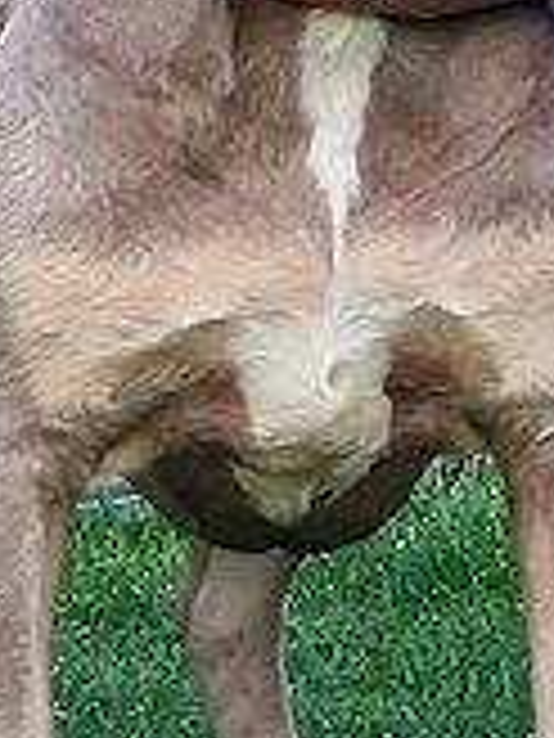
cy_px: 220
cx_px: 293
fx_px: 3585
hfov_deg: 8.8
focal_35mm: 168
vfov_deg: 11.7
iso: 100
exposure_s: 1/50
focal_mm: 7.9
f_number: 2.4
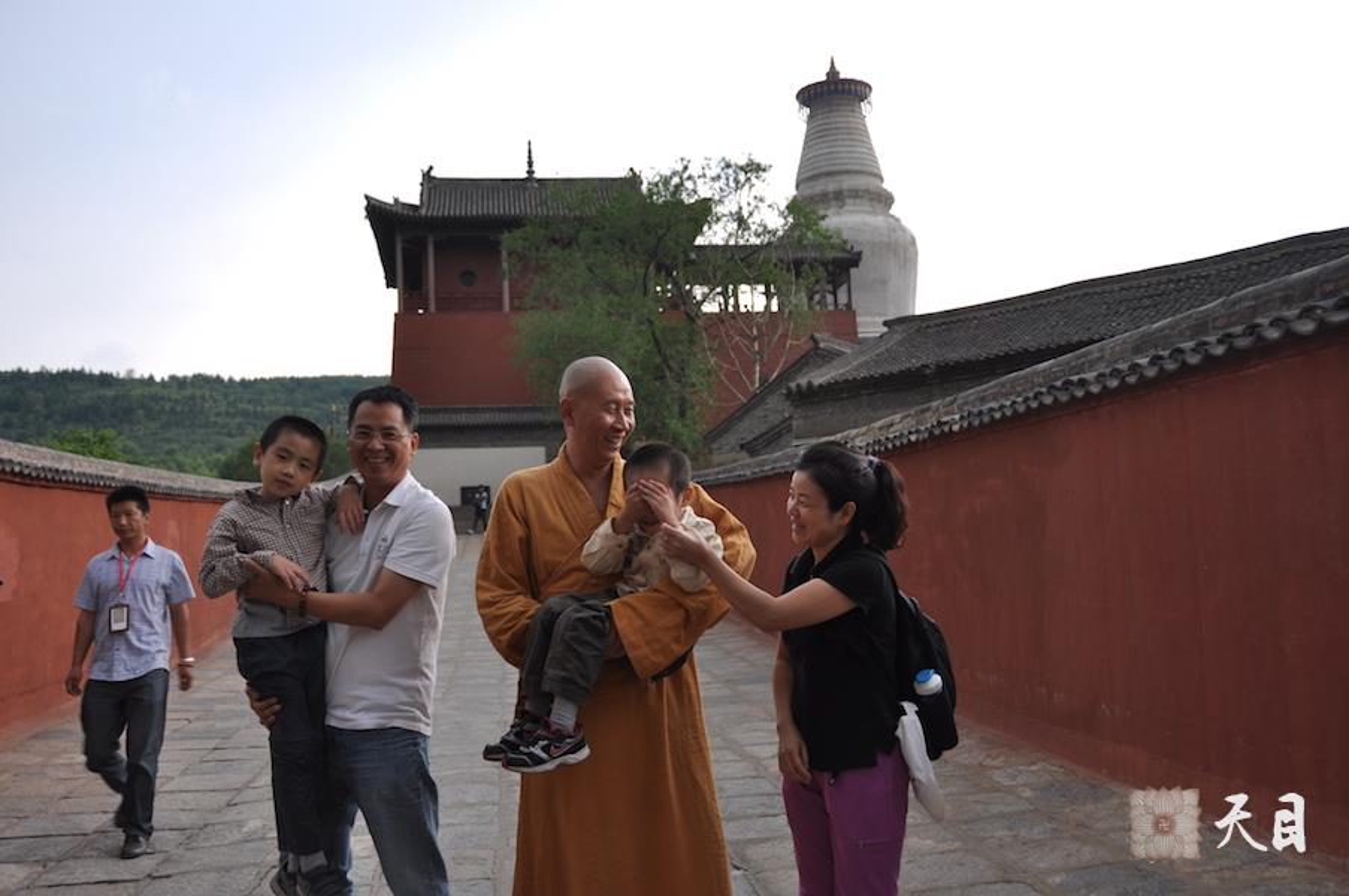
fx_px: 1235
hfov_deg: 57.3
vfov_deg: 39.9
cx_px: 674
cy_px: 448
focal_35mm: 33
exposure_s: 1/40
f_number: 3.8
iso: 100
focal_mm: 22
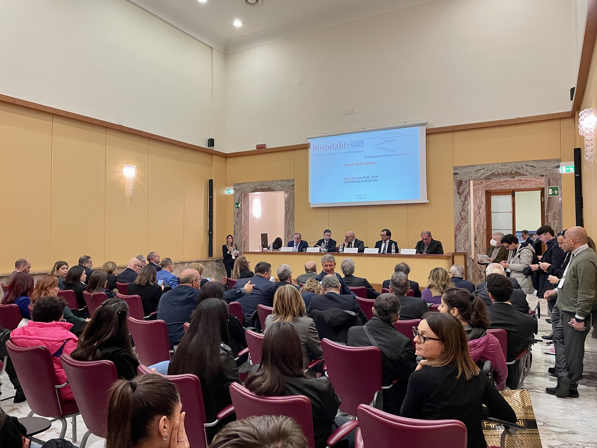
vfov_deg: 53.1
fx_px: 448
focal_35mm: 26
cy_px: 224
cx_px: 298
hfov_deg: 67.3
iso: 200
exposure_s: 1/60
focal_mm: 4.2
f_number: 1.6
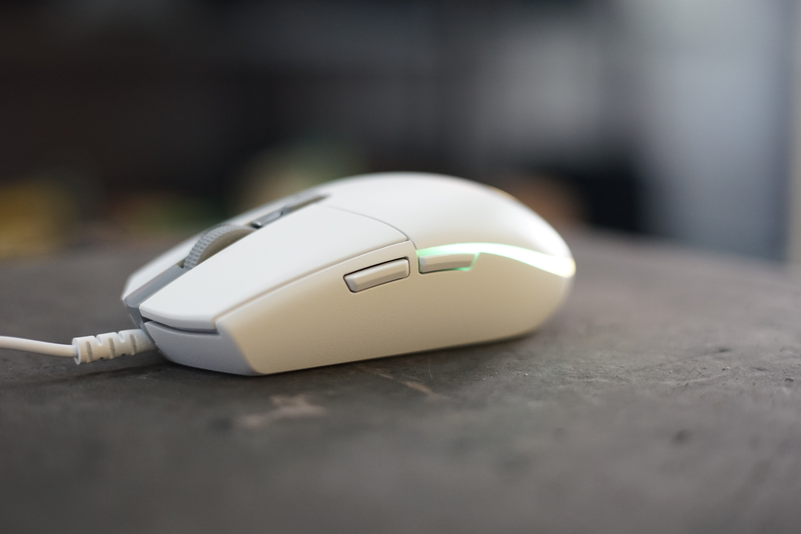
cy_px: 267
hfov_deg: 39.6
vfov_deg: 27.0
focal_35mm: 50
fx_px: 1112
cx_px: 400
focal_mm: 50
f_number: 2.5
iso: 1600
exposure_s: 1/100
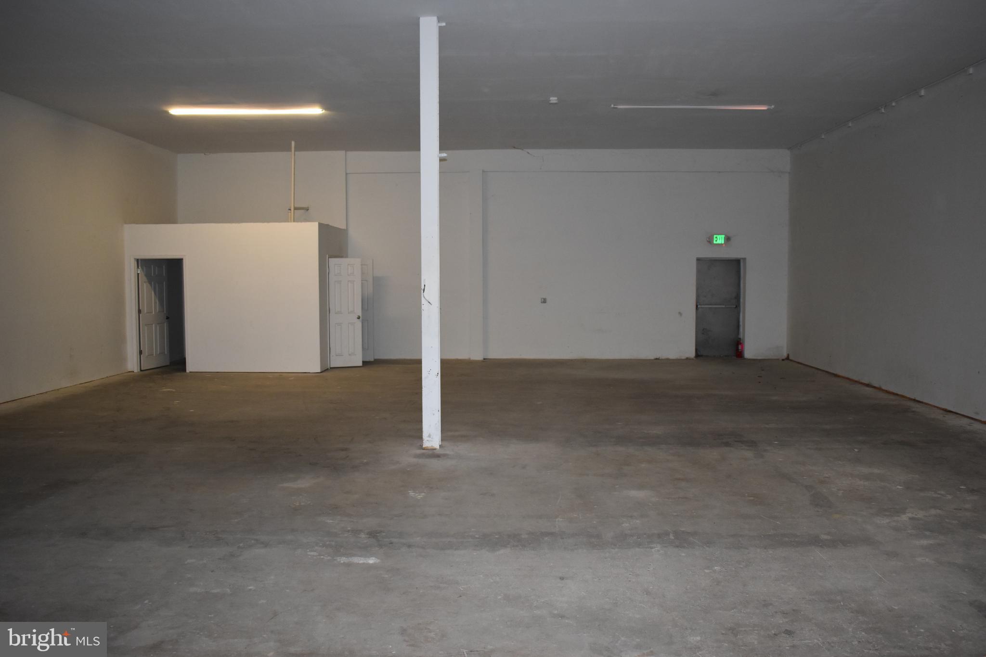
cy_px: 328
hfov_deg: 61.9
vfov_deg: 43.6
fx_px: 822
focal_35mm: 30
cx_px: 493
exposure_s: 1/60
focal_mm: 20
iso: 1100
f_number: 3.5
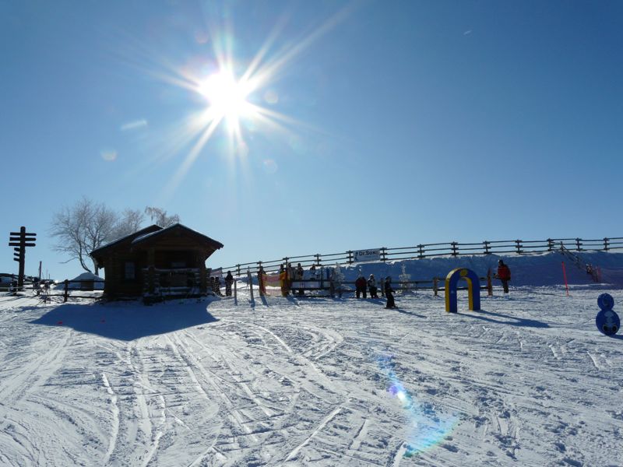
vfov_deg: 49.7
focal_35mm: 28
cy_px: 234
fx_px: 504
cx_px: 312
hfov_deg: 63.4
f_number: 8
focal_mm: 4.6
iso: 100
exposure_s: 1/800
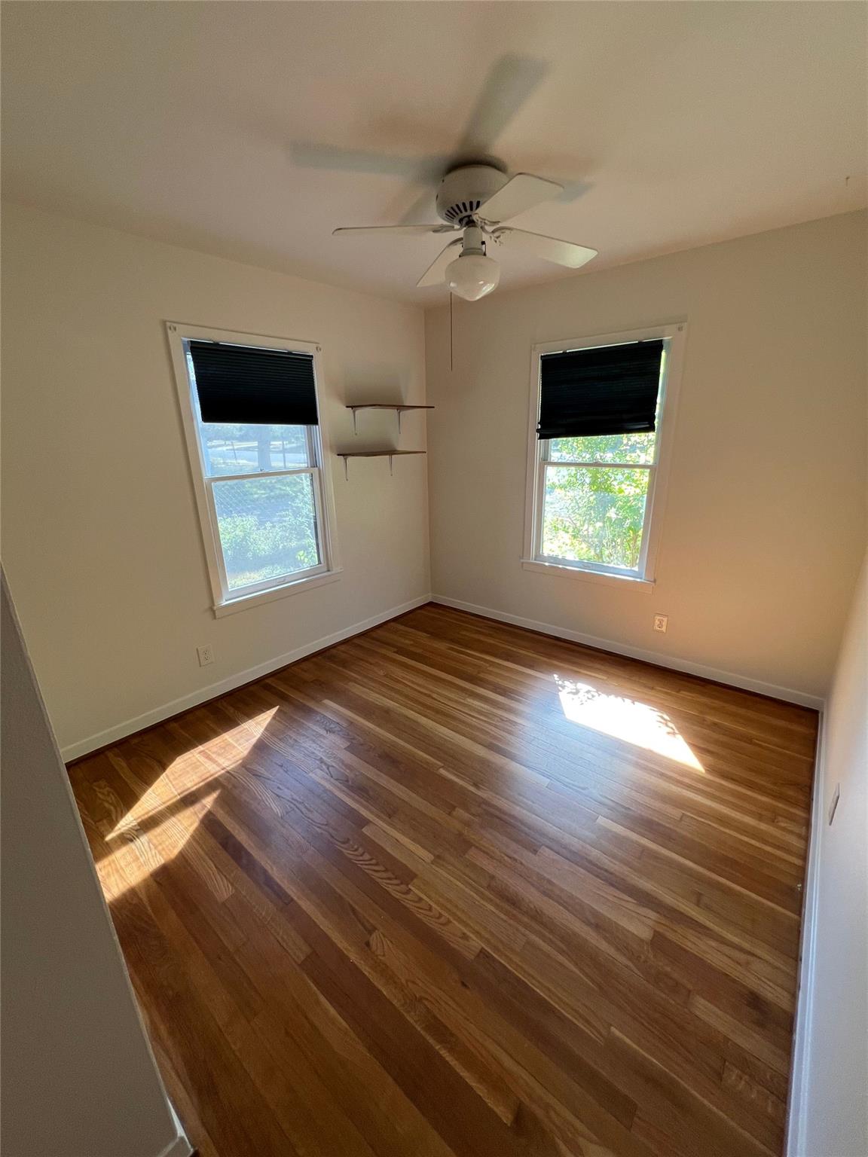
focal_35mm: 13
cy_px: 578
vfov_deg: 106.2
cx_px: 434
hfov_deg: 89.9
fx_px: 435
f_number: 1.8
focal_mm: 1.57
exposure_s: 1/99
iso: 64
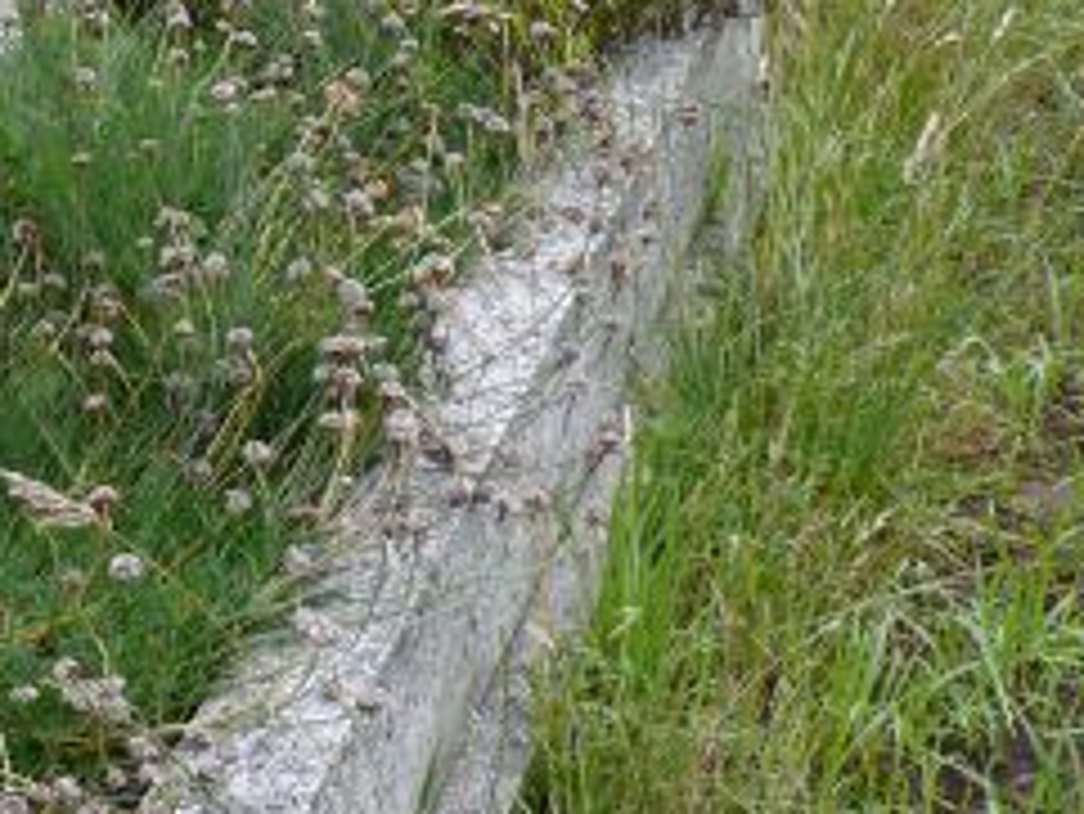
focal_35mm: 93
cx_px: 180
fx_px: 2914
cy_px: -90
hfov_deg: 20.8
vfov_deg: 15.5
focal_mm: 7.4
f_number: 2.8
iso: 100
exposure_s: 1/100
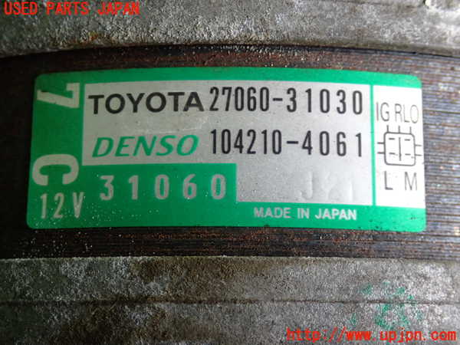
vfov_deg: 21.9
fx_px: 890
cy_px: 172
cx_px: 230
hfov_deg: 29.0
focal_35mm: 67
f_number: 3.8
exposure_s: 1/60
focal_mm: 11.88
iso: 320
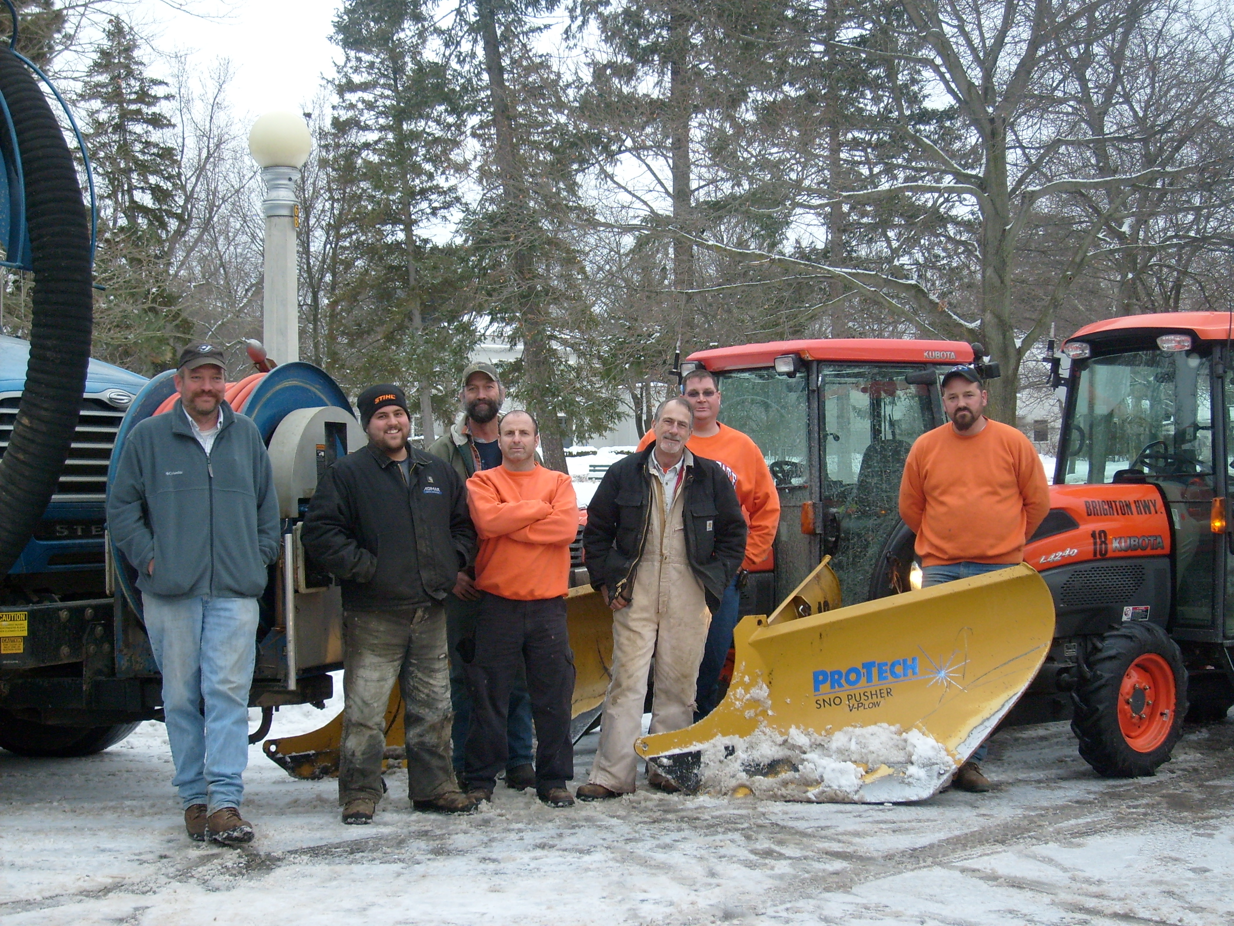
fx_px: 1854
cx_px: 617
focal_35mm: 52
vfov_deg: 28.0
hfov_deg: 36.8
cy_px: 463
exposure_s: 1/60
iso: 80
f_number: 3.3
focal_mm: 8.7
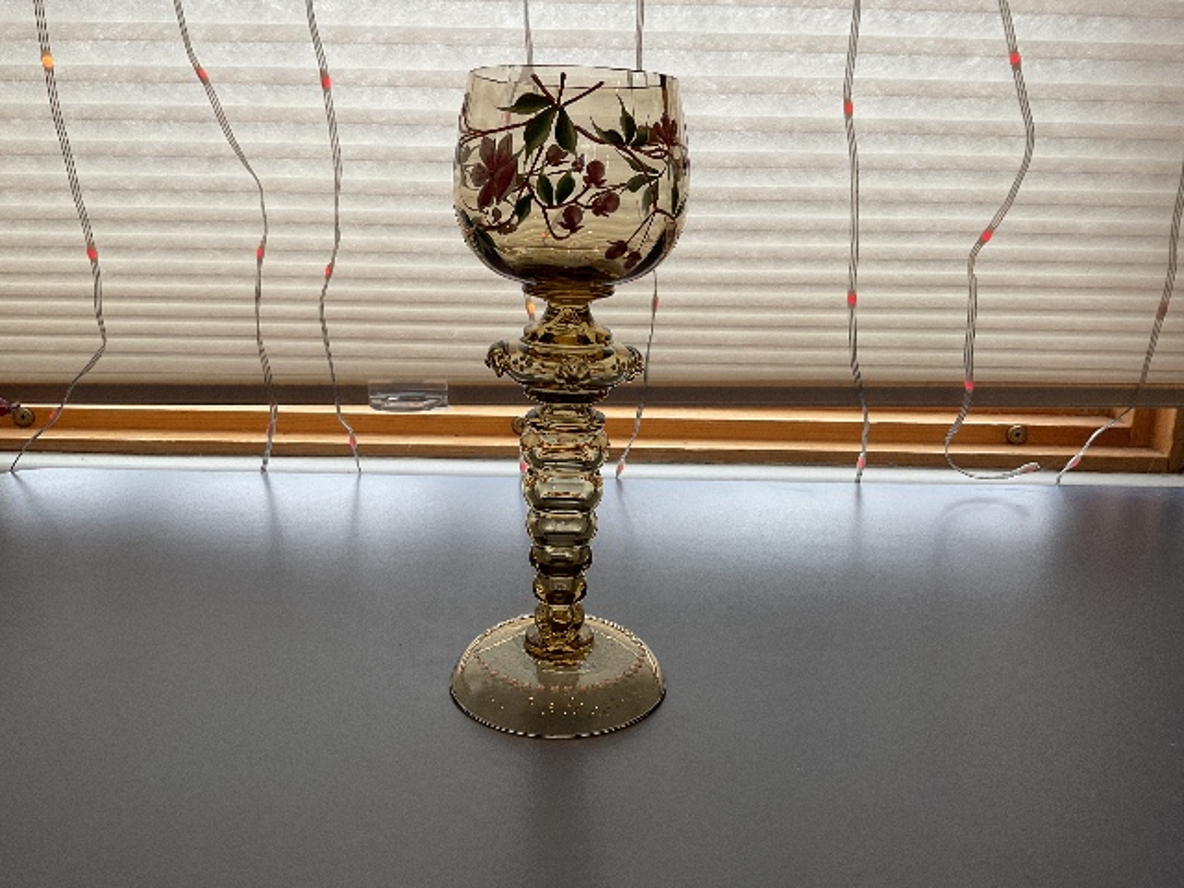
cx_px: 592
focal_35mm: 29
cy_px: 444
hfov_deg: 61.7
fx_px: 992
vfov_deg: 48.2
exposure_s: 1/120
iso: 50
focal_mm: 3
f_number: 1.8
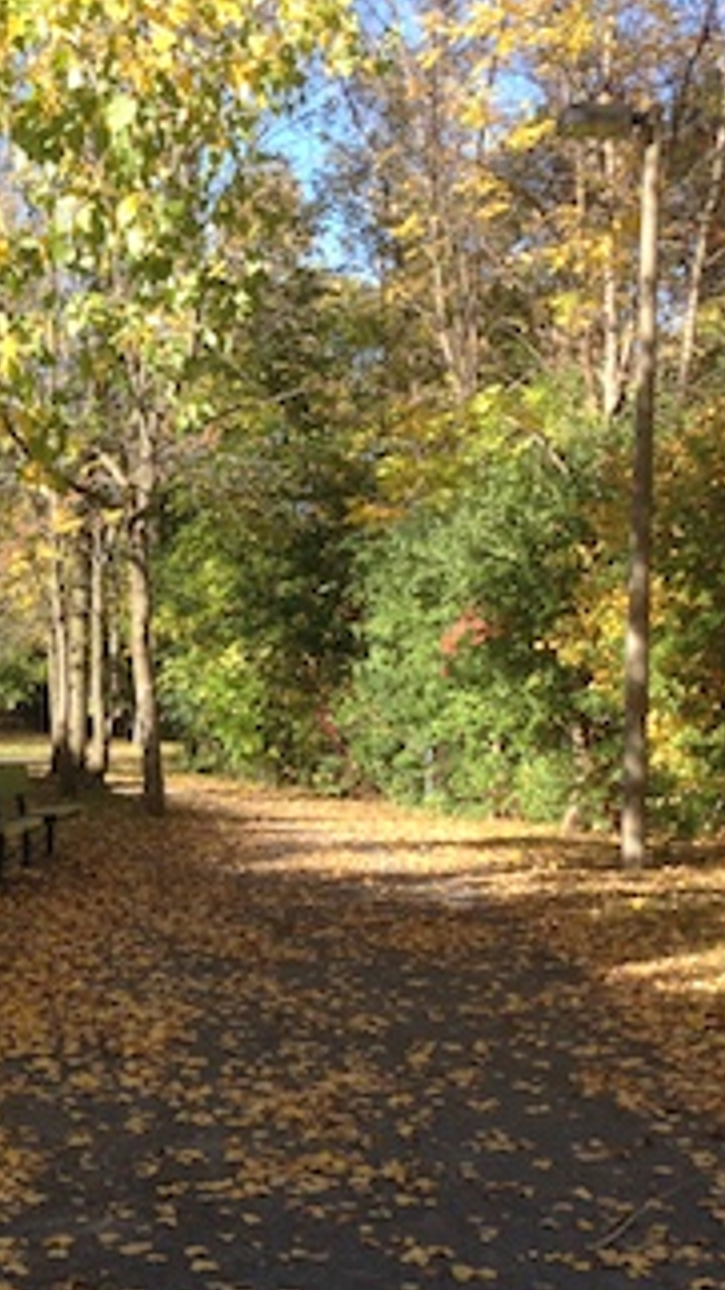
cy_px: 801
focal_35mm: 67
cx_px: 24
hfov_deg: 17.6
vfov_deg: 31.3
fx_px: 2291
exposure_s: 1/437
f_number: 2.4
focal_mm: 4.12
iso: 50
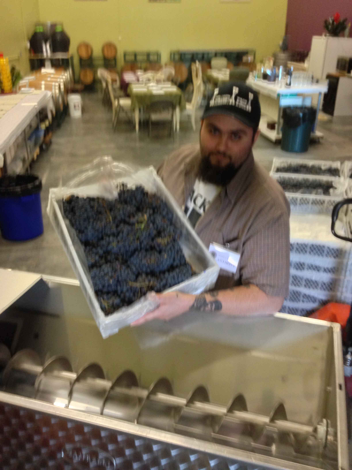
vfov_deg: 55.4
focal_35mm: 33
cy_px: 235
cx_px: 176
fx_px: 447
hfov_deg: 42.9
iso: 320
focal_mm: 4.13
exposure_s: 1/20
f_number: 2.4
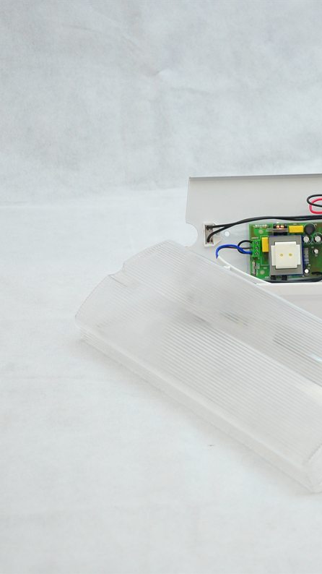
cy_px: 287
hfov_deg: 11.2
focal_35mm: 107
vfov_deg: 20.0
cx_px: 364
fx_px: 1623
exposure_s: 1/125
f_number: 5.6
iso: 1250
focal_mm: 45
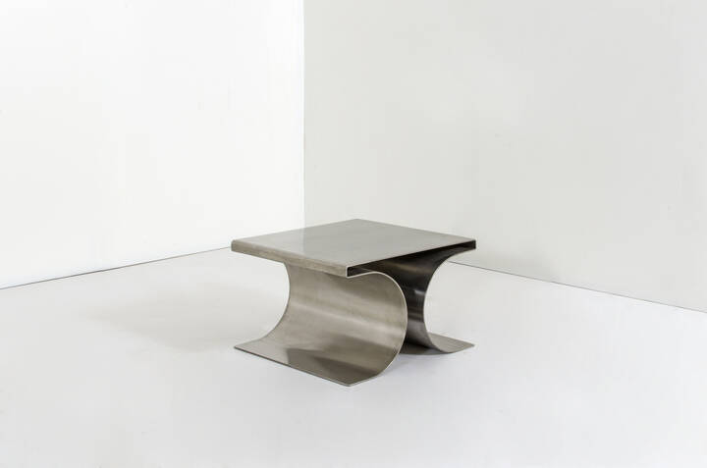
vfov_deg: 25.6
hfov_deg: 37.9
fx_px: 1029
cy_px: 234
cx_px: 354
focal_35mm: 52
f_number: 18
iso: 100
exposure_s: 1/160
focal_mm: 35
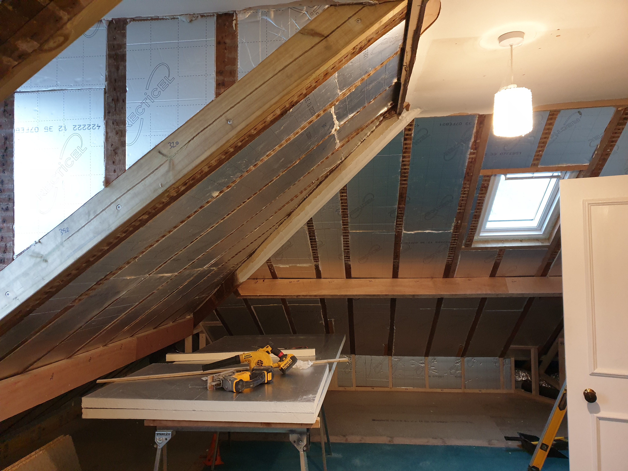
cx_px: 314
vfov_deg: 53.1
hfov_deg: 67.3
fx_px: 472
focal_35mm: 26
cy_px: 236
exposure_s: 1/33
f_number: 1.5
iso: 320
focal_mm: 4.3
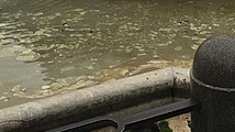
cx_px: 124
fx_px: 442
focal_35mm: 71
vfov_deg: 14.4
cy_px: -122
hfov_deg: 29.8
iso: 25
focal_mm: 4.15
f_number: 2.2
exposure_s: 1/270
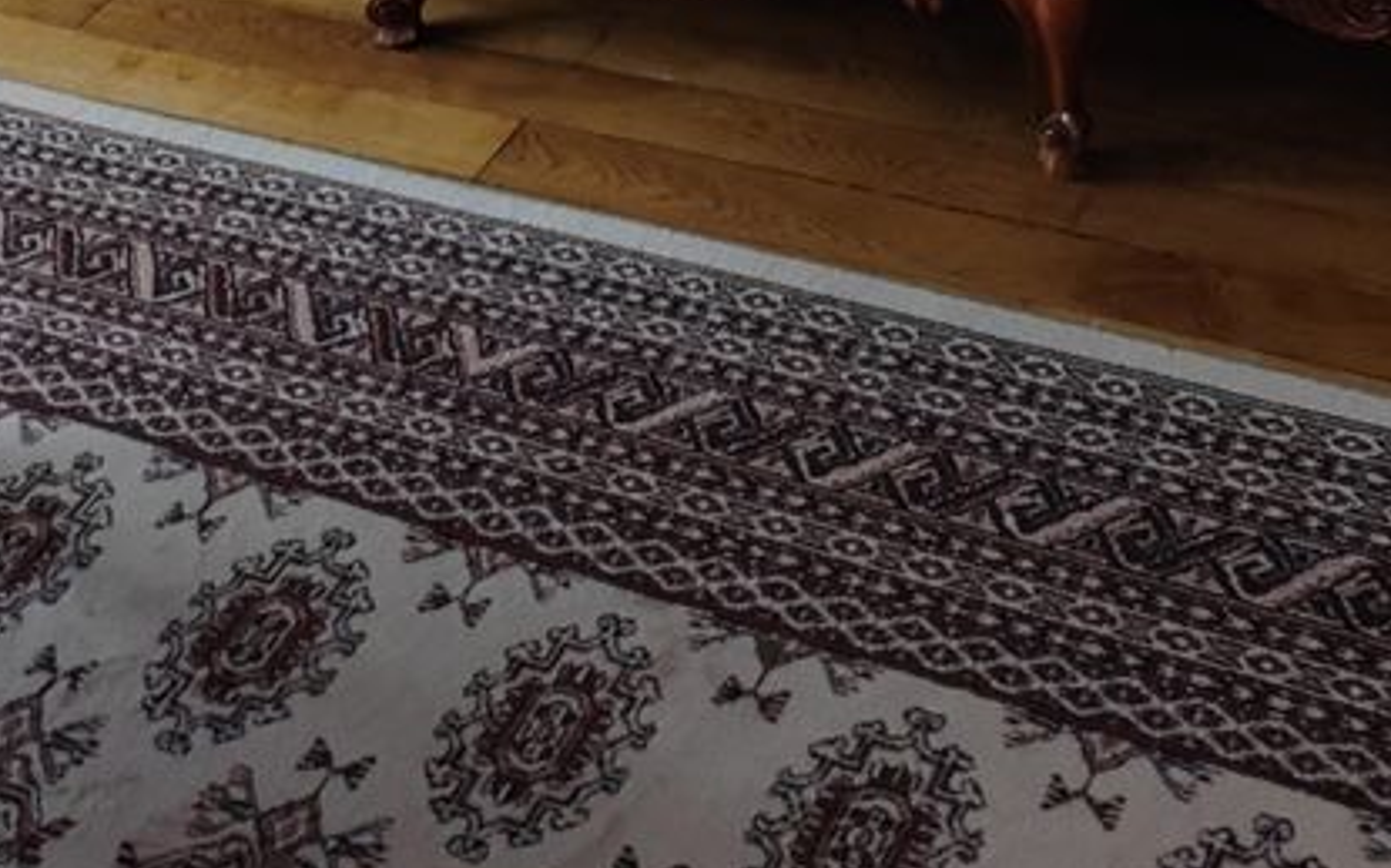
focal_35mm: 69
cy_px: -442
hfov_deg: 29.7
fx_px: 2615
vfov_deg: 17.0
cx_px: 858
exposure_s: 1/50
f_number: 1.9
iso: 2000
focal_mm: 5.52
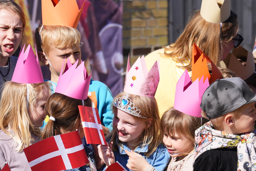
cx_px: 134
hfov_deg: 6.8
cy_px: 127
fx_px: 2156
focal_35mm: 303
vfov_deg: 4.5
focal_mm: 200
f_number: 8
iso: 800
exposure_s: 1/2000
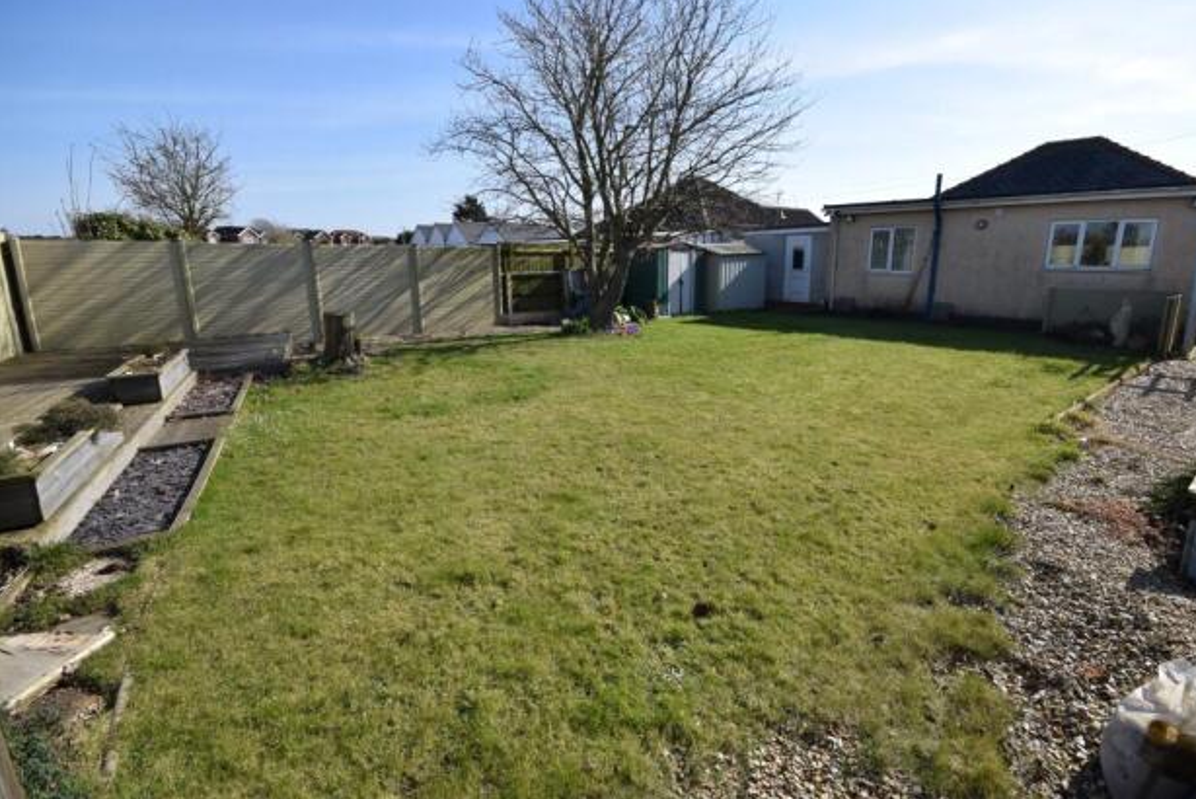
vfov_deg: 73.8
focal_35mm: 16
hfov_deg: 96.6
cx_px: 636
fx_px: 532
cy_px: 385
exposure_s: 1/320
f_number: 9
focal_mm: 10
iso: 200
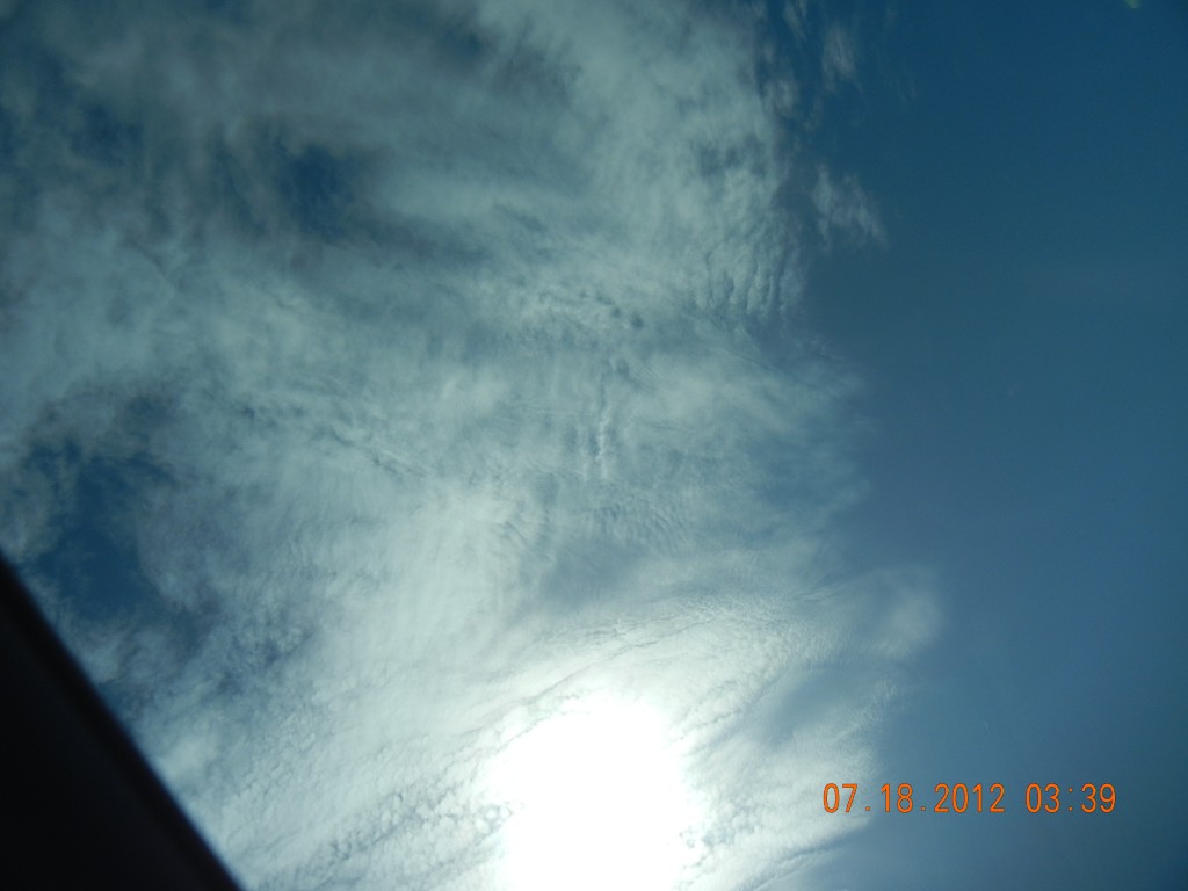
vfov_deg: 46.8
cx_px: 594
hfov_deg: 60.0
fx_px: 1030
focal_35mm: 30
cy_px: 446
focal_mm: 5.4
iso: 160
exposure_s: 1/2000
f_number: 7
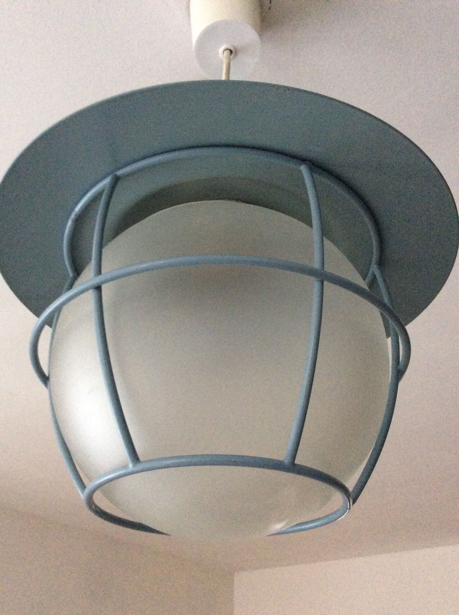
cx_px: 230
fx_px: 567
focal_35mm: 32
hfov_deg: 44.1
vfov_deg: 56.9
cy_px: 308
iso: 320
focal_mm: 3.3
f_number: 2.4
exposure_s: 1/25
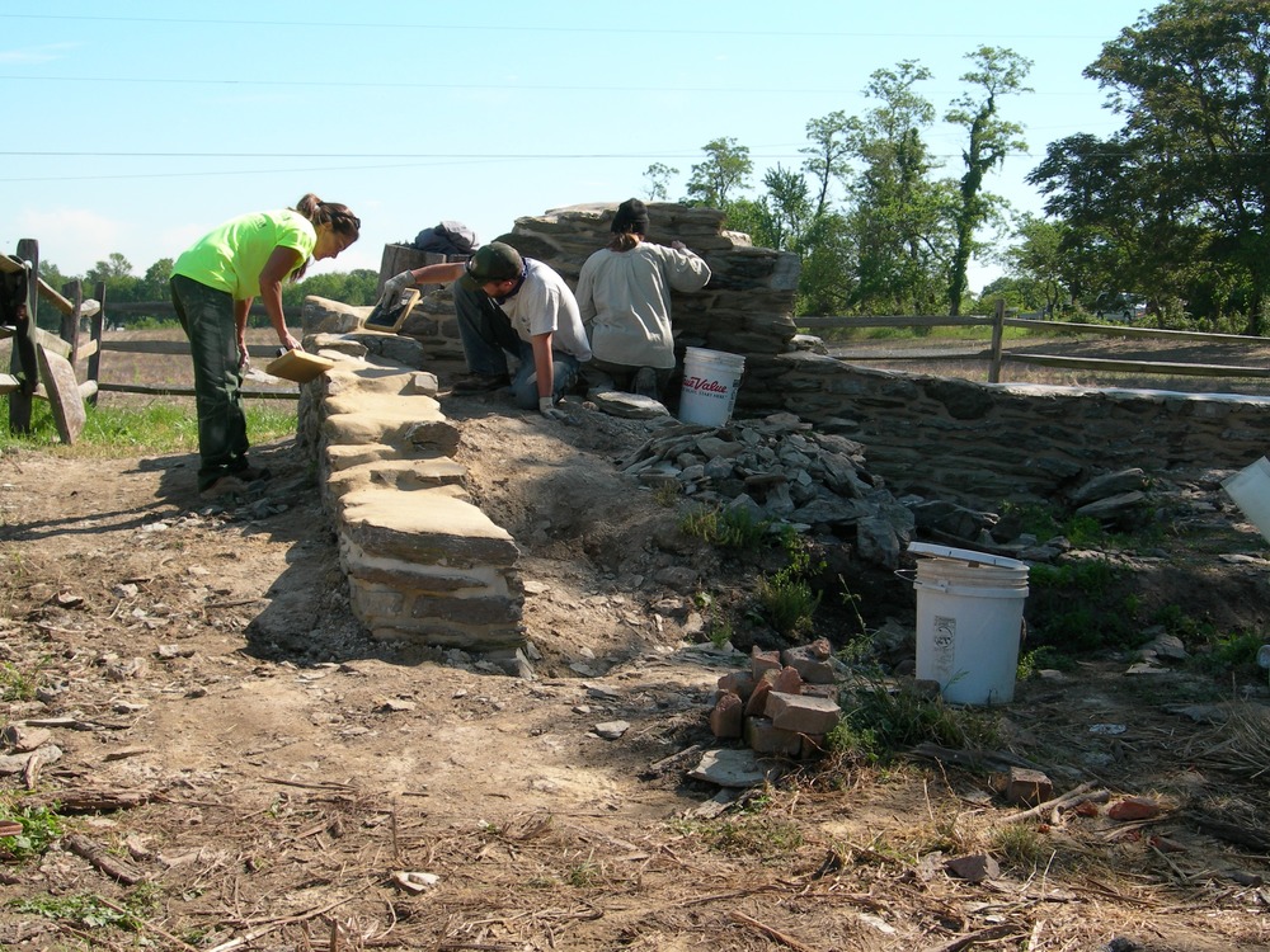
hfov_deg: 37.5
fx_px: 1871
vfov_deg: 28.6
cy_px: 476
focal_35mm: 51
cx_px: 635
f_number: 5.4
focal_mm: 10.6
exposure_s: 1/253
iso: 50
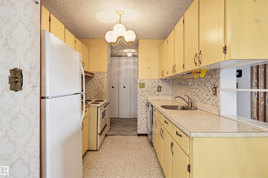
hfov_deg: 91.6
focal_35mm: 18
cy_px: 89
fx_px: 130
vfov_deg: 68.8
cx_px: 134
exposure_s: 1/8
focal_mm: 17.5
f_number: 8
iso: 400
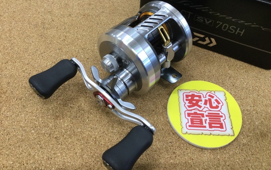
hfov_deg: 58.1
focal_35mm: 33
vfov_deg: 38.2
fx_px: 244
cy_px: 73
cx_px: 135
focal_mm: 3.3
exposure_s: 1/30
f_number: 2.4
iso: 32
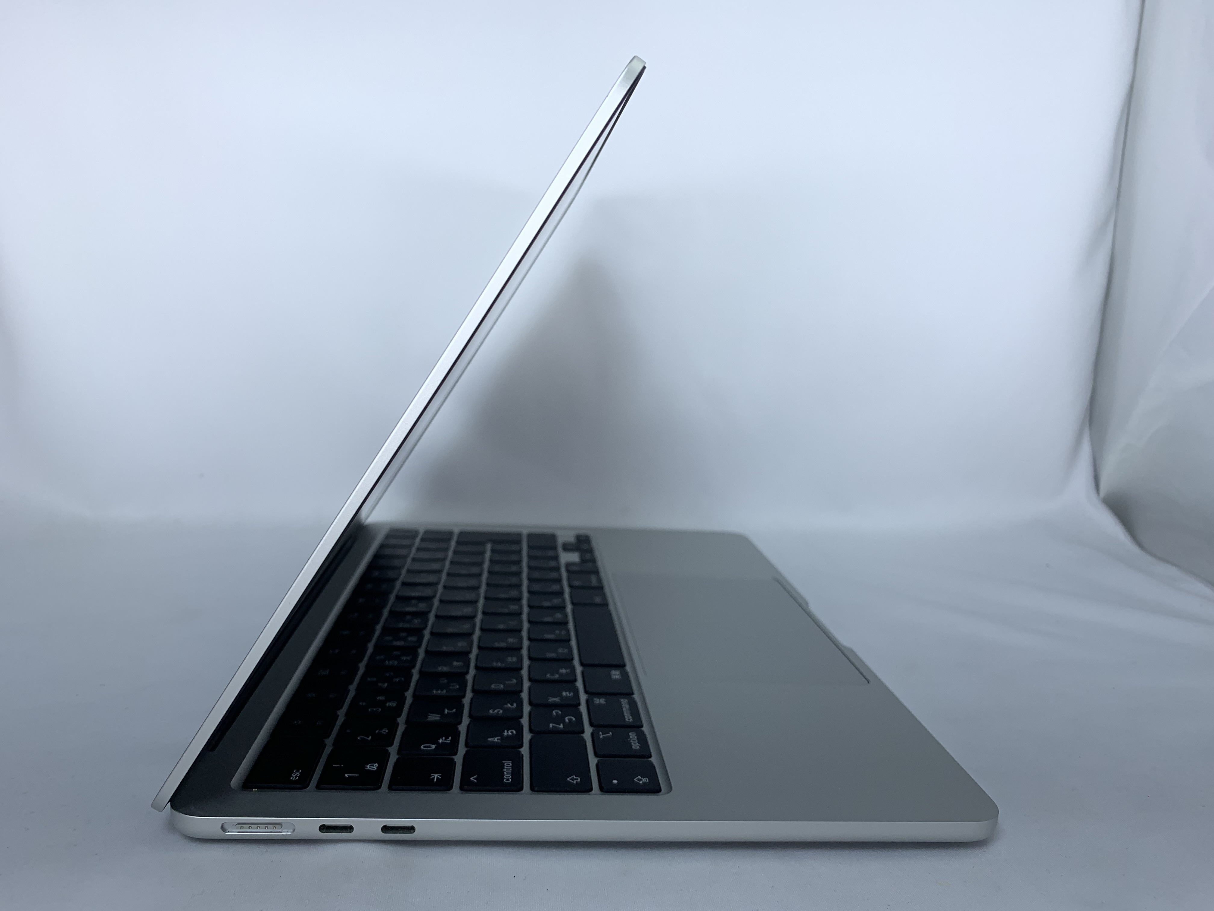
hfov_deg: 67.3
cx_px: 607
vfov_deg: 53.1
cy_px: 456
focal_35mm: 26
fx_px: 912
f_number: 1.8
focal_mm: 4.25
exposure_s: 1/326
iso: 25
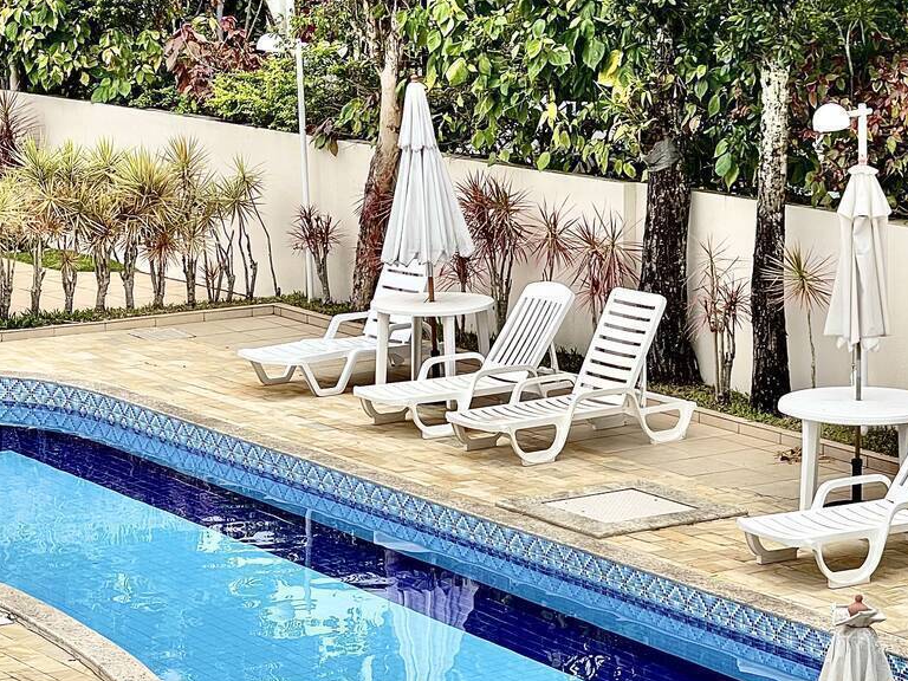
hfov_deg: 16.4
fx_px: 3148
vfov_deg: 12.3
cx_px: 584
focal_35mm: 120
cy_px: 234
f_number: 2.2
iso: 20
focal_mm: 7.5
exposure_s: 1/321
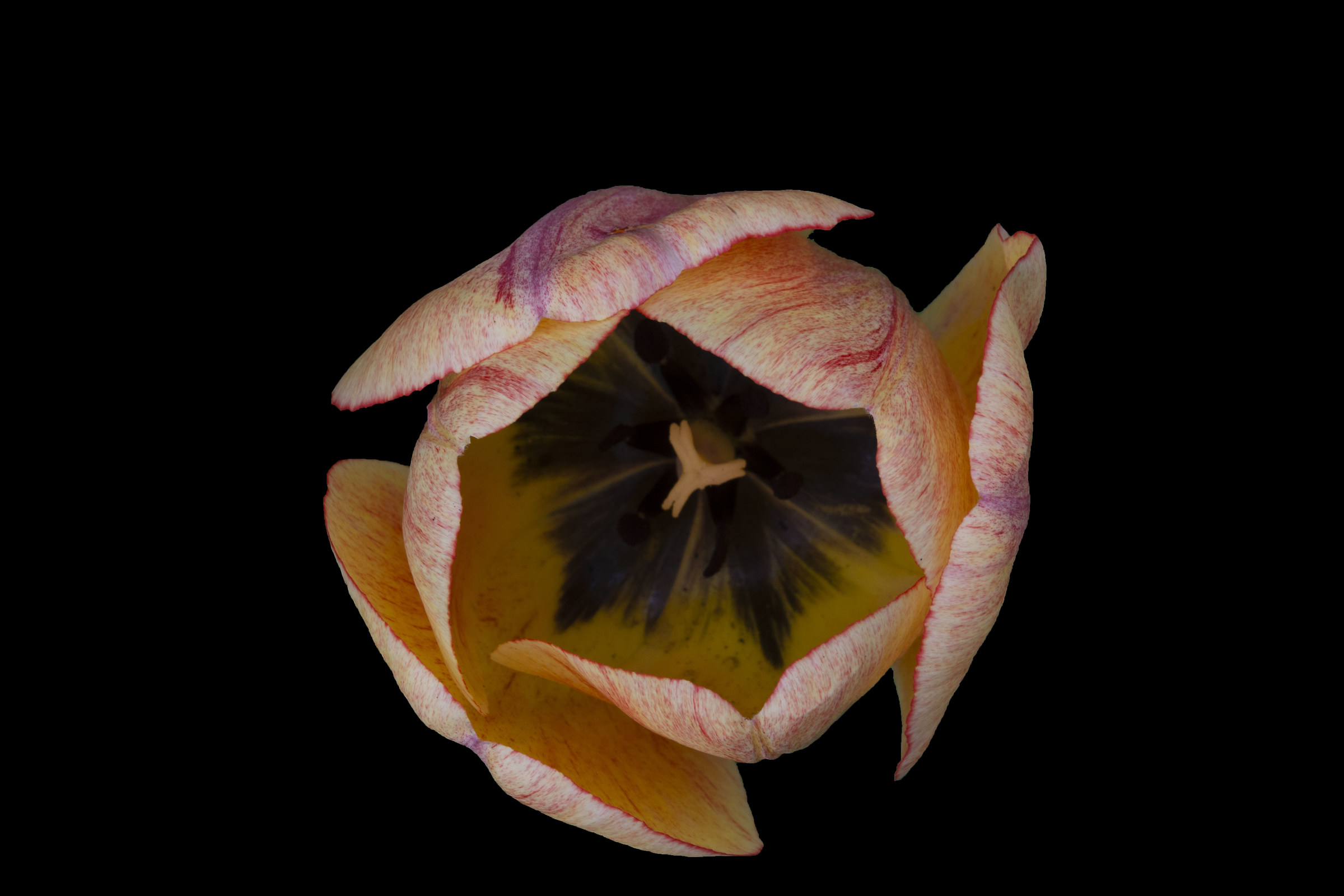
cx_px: 672
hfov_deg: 7.8
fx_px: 9799
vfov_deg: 5.2
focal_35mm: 262
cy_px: 448
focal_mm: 175
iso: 320
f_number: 22
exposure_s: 1/15
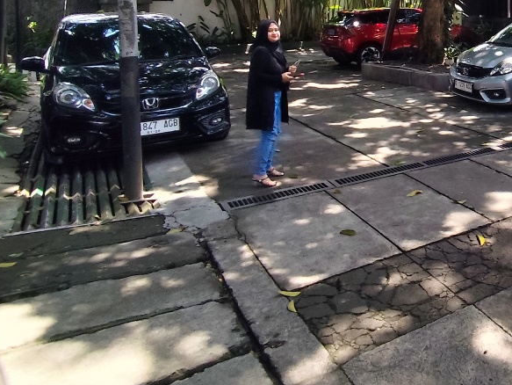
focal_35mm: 36
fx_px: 533
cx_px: 498
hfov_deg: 44.6
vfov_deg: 37.1
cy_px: 39
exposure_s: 1/429
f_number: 2.2
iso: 50
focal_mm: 1.65
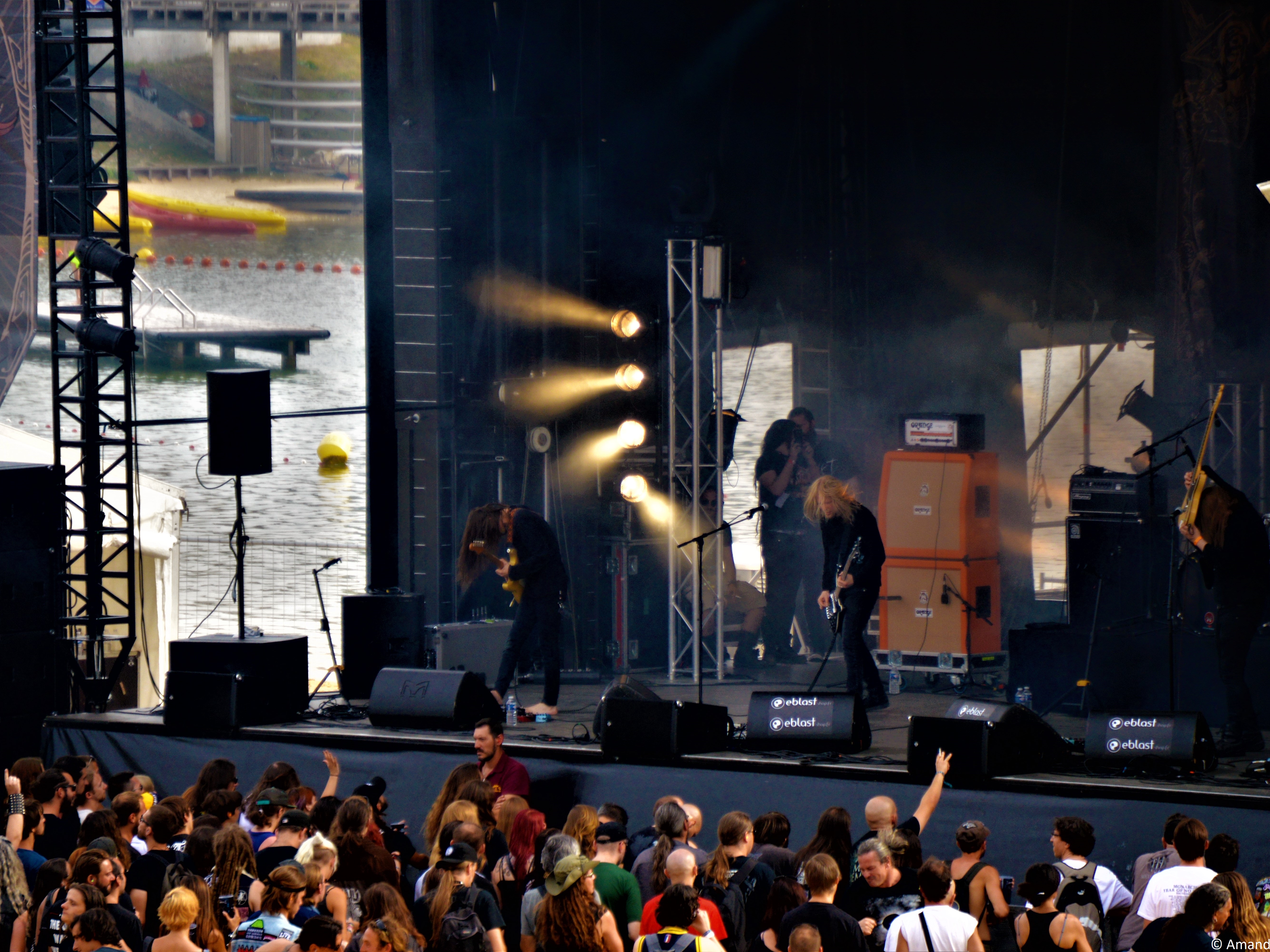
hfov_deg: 6.1
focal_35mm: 326
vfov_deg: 4.6
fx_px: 11960
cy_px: 476
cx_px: 656
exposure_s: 1/500
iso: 400
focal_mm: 200
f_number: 5.6
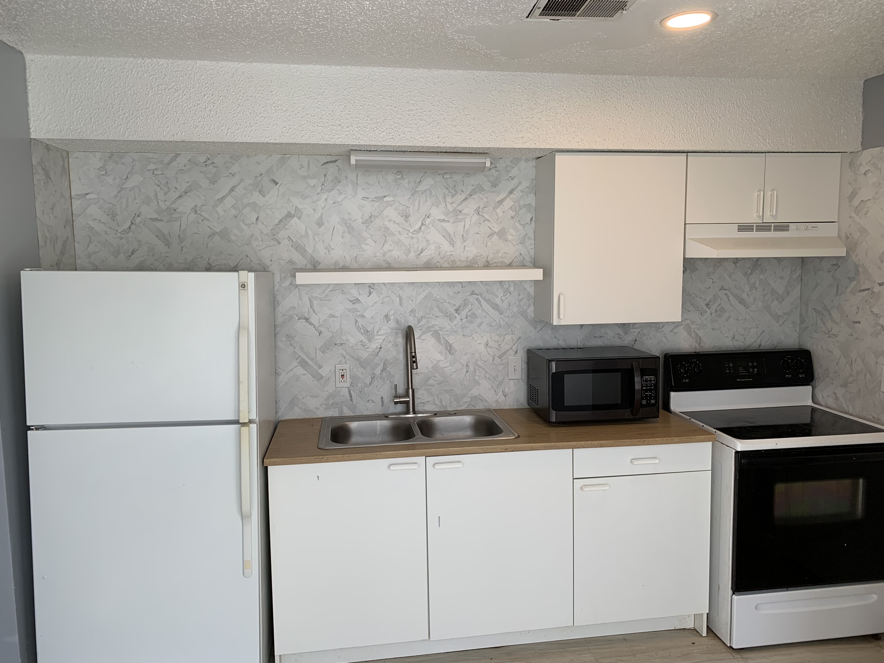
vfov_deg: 53.1
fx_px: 664
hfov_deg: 67.3
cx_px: 442
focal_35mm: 26
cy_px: 332
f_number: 1.8
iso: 50
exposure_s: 1/121
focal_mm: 4.25
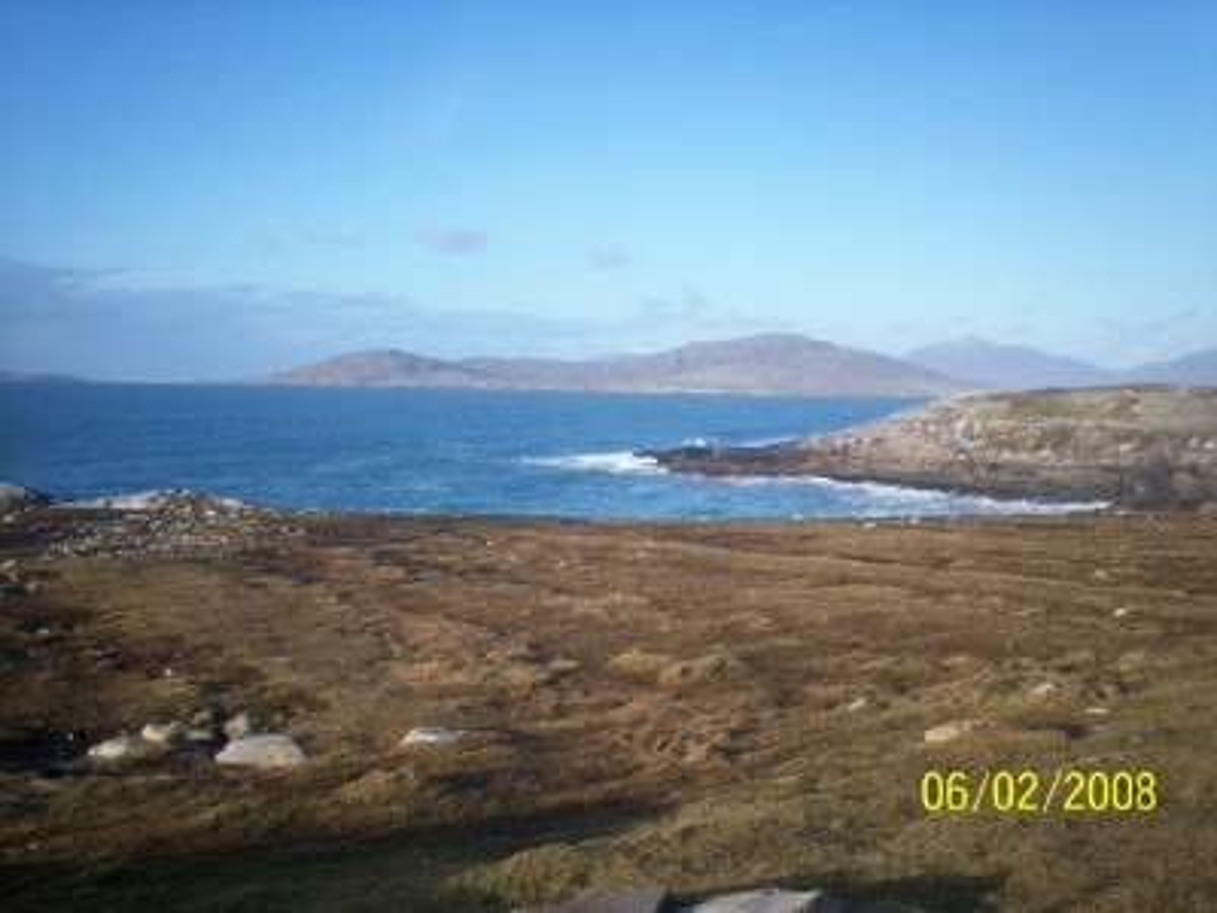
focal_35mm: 36
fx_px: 1266
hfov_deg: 51.4
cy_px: 456
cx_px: 608
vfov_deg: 39.7
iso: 100
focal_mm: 6
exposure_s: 1/313
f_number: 4.5
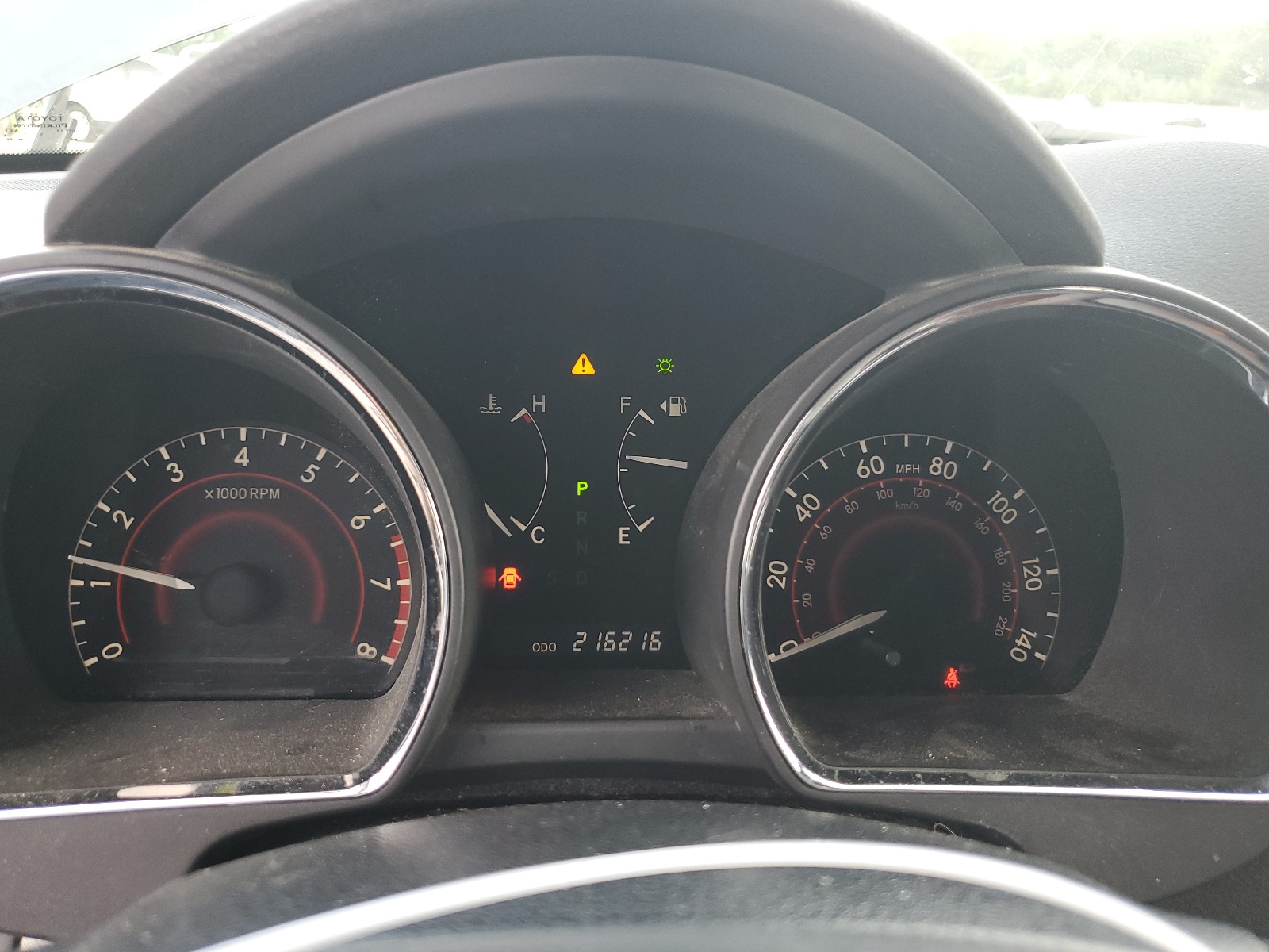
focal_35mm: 26
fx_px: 953
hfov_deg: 67.3
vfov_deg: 53.1
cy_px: 476
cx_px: 634
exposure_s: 1/120
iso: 74
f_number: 1.5
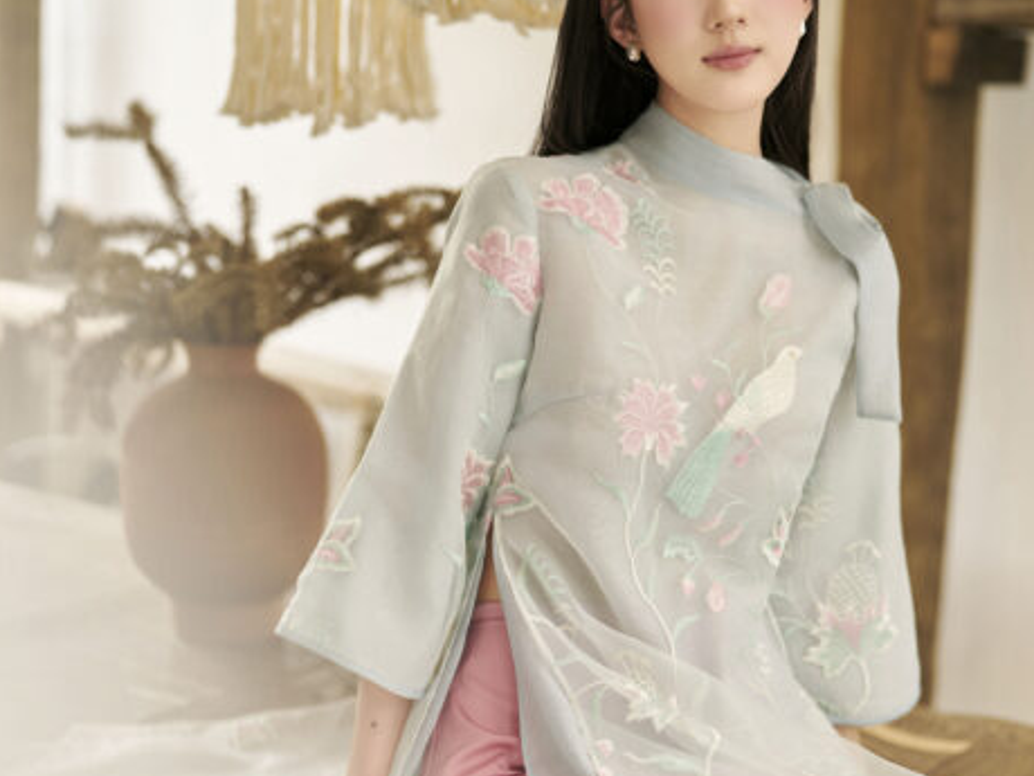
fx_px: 2181
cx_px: 516
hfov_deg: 26.7
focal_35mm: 73
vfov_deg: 20.1
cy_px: 515
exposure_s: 1/200
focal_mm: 50
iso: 640
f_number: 1.8
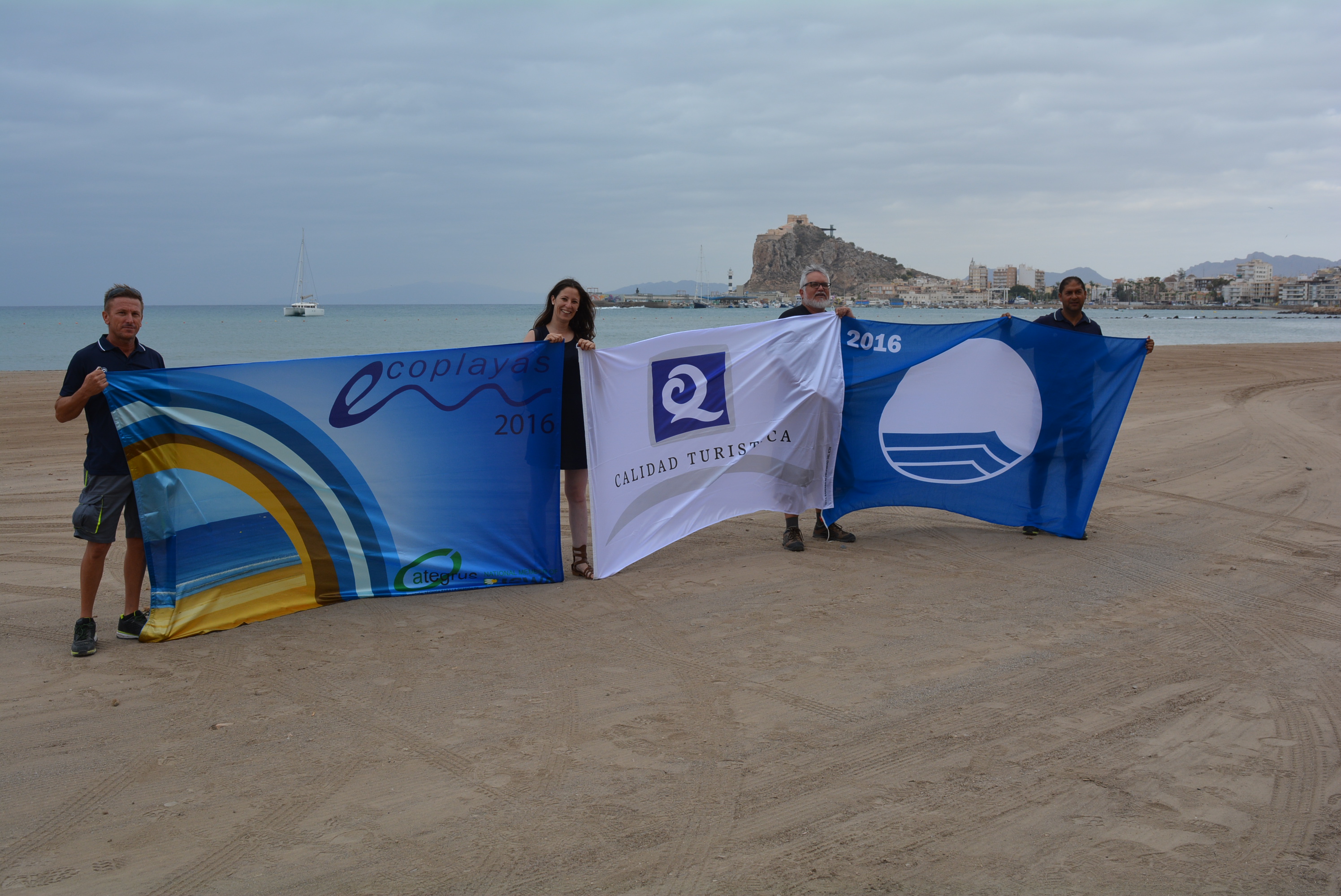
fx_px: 1342
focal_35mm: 36
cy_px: 448
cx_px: 670
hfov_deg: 53.1
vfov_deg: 36.9
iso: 200
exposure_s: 1/250
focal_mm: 24
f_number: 8
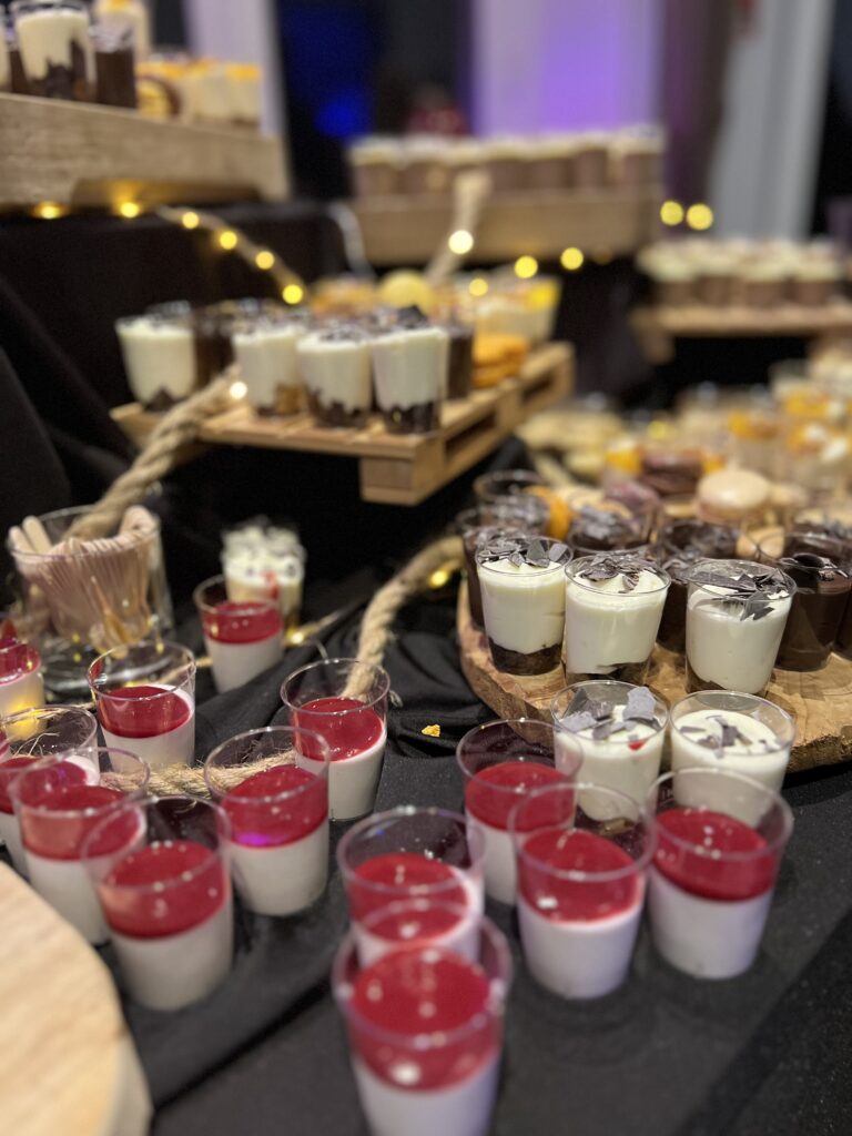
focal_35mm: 26
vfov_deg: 67.3
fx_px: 853
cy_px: 568
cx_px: 426
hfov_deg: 53.1
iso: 500
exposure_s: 1/55
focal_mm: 5.7
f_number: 1.5
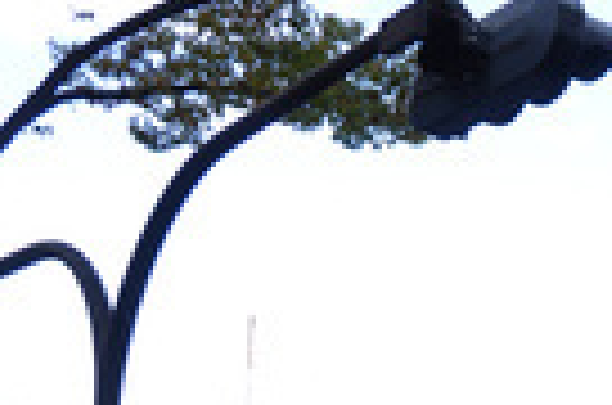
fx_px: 2307
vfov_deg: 9.7
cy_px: 644
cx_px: 914
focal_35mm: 136
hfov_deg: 14.2
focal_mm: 28
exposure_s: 1/60
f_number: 8
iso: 100
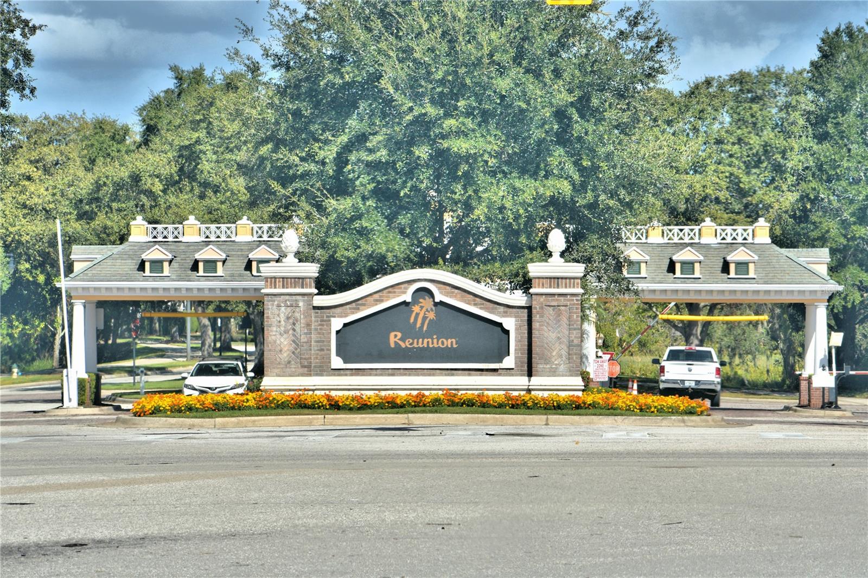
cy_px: 289
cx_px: 434
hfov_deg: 11.4
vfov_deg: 7.6
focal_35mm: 180
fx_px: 4339
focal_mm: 120
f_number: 11
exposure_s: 1/250
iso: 100
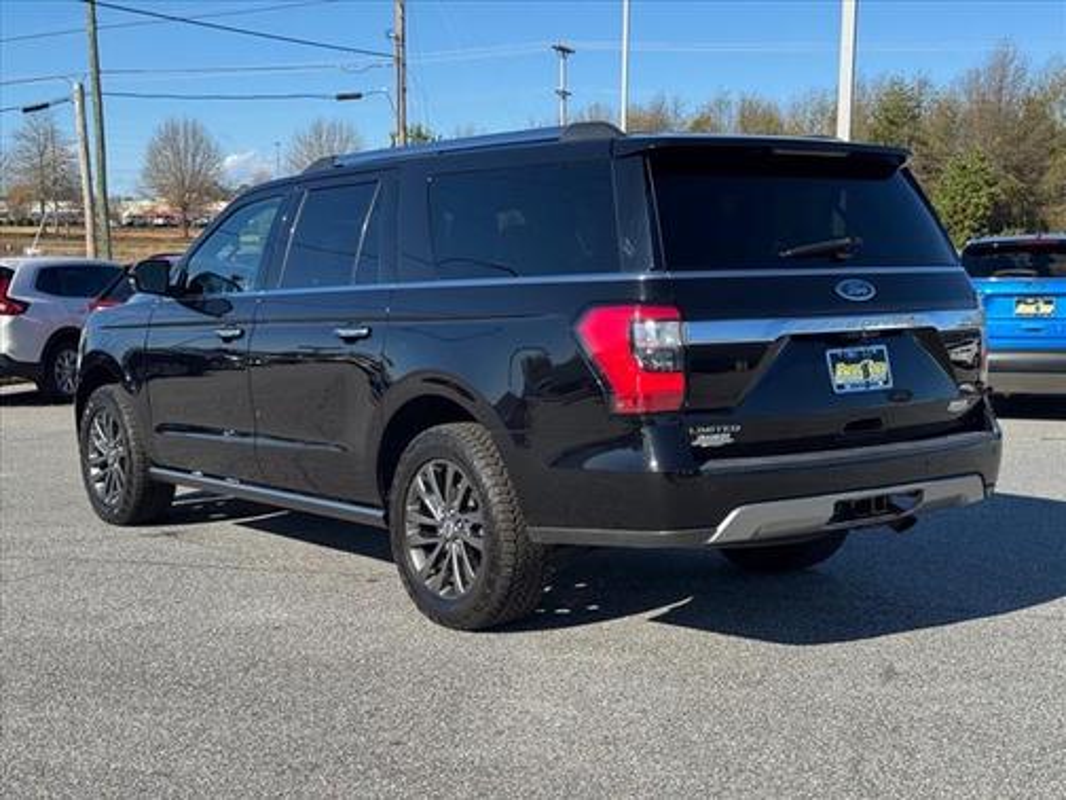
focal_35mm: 48
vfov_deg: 30.3
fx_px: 1478
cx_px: 533
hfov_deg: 39.7
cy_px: 400
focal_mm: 6.76
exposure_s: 1/2717
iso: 64
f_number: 1.78
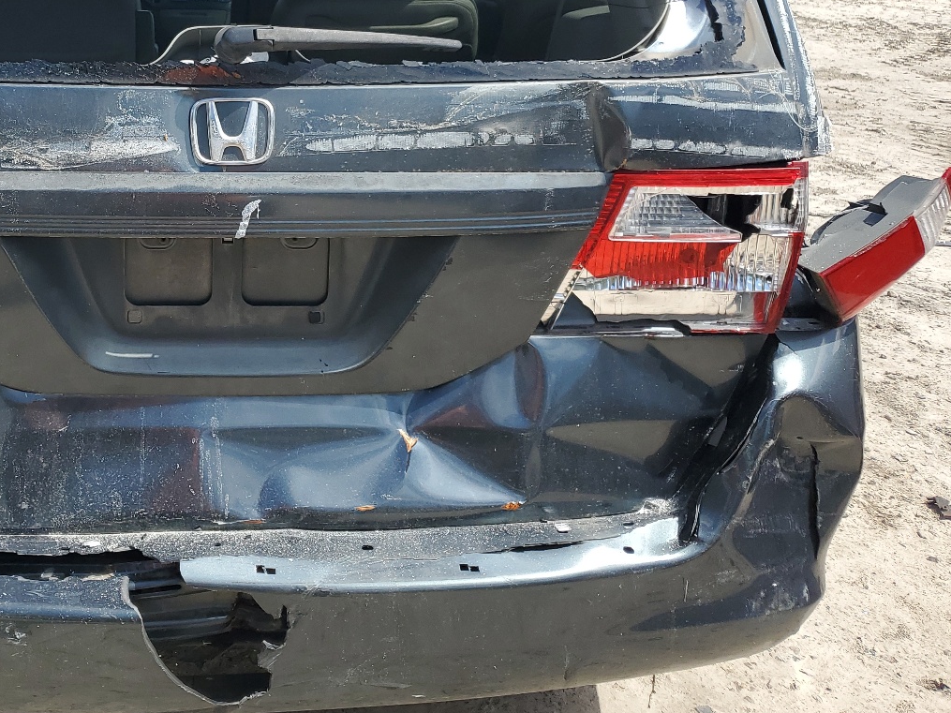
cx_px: 231
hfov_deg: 44.2
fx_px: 1126
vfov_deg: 34.5
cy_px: 186
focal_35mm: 41
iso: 50
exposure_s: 1/2000
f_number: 1.5
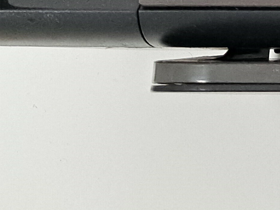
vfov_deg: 12.1
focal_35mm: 108
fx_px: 873
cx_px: 512
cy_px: -211
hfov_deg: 15.5
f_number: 2
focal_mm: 4.6
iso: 320
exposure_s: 1/50
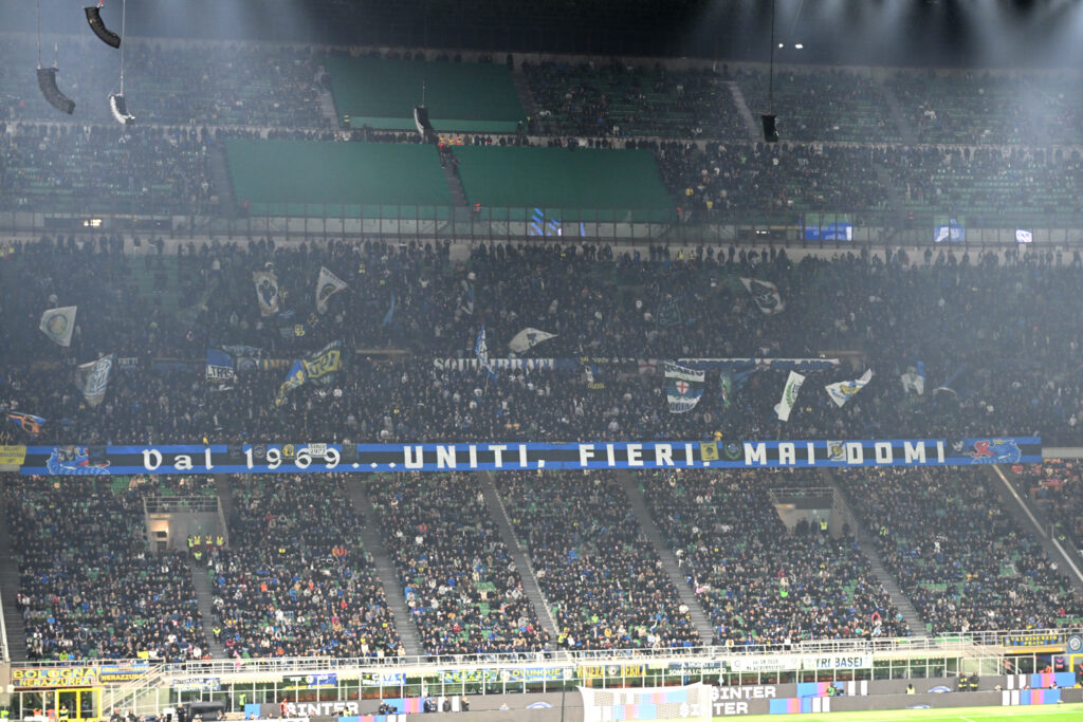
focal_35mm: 76
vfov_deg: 18.0
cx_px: 542
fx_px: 2286
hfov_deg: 26.6
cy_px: 361
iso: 2000
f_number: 6.3
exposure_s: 1/100
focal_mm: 76
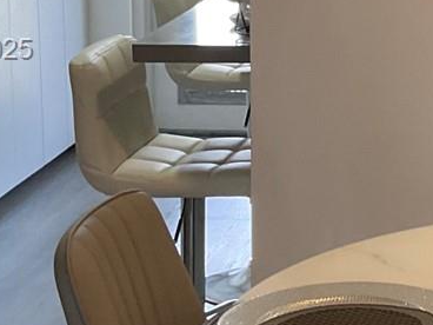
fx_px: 1576
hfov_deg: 14.8
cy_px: 51
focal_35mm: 126
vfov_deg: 11.7
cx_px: 607
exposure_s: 1/60
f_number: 1.8
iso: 50
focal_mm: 3
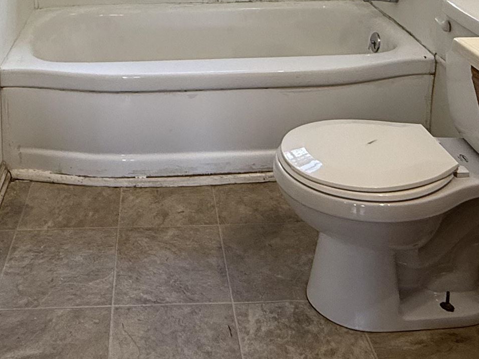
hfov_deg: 41.8
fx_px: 623
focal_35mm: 45
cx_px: 180
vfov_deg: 27.6
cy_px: -90
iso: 200
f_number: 2.2
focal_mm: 2.22
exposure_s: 1/120
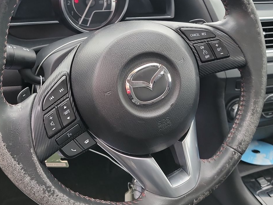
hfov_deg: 45.8
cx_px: 128
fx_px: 323
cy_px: 74
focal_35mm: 41
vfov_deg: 34.9
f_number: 1.8
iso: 169
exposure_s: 1/59
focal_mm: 6.7
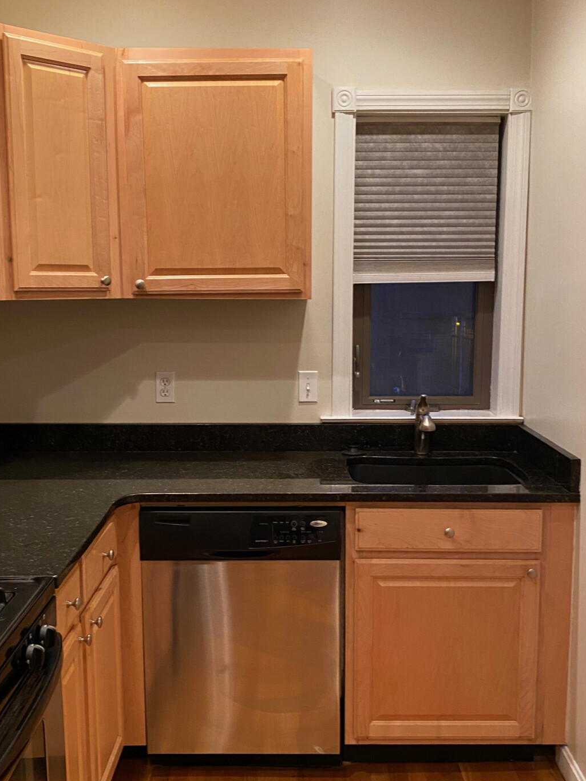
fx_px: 880
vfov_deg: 47.9
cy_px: 403
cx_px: 306
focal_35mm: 39
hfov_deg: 36.8
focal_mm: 4.25
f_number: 1.8
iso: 320
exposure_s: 1/60
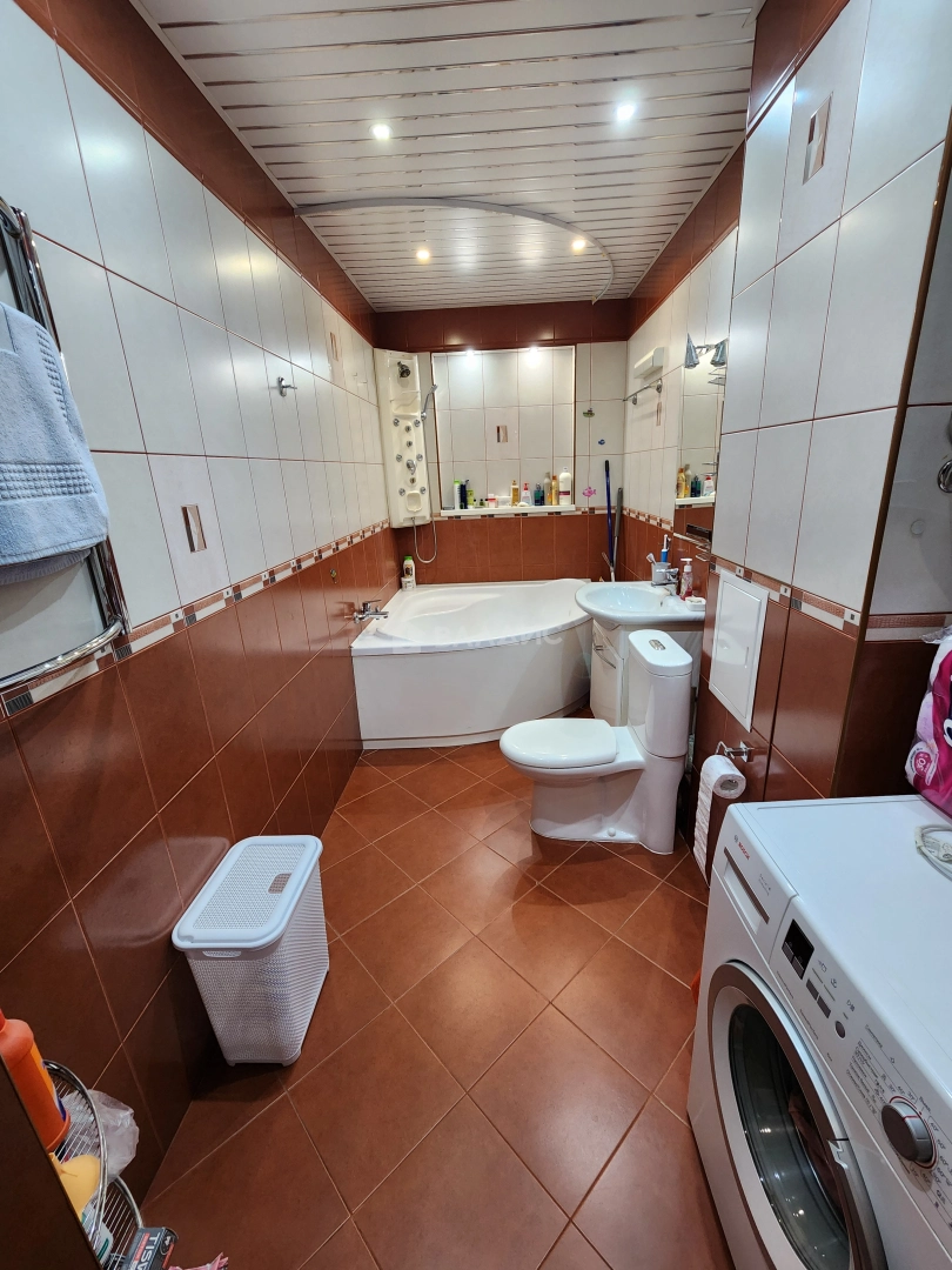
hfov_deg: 89.9
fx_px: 477
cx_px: 476
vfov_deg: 106.2
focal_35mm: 13
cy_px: 635
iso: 200
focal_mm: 2.2
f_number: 2.2
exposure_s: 1/50
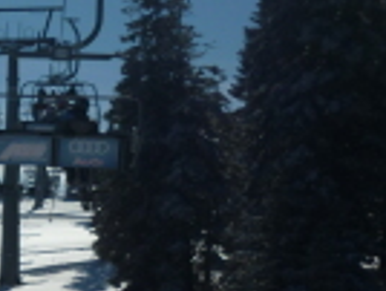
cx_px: -259
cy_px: 291
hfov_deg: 15.0
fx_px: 1318
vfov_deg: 12.4
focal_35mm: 118
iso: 80
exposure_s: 1/1000
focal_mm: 5.5
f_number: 8
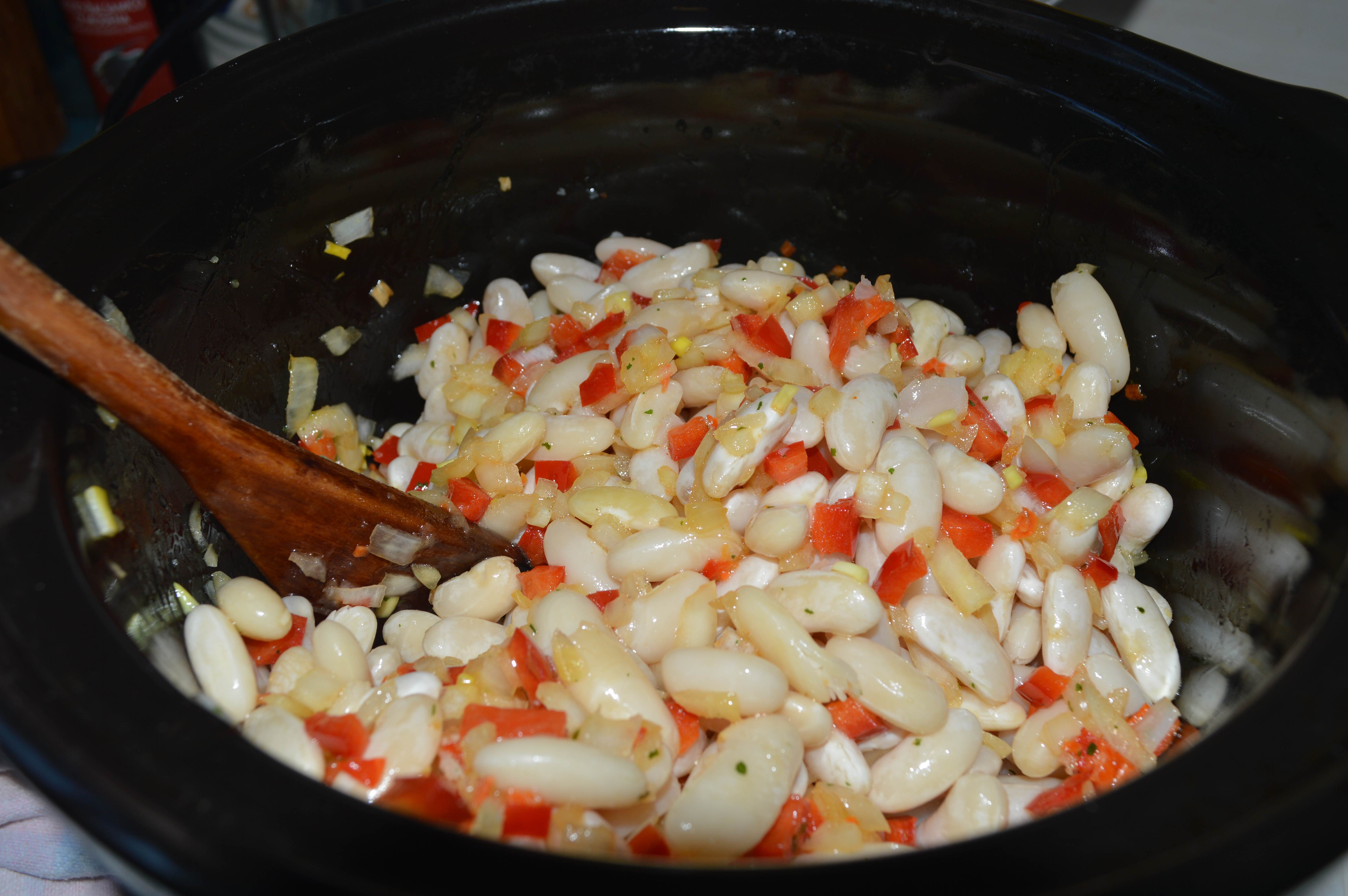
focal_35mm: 33
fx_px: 1235
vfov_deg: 39.9
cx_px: 674
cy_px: 448
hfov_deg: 57.3
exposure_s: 1/60
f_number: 8
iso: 100
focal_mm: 22
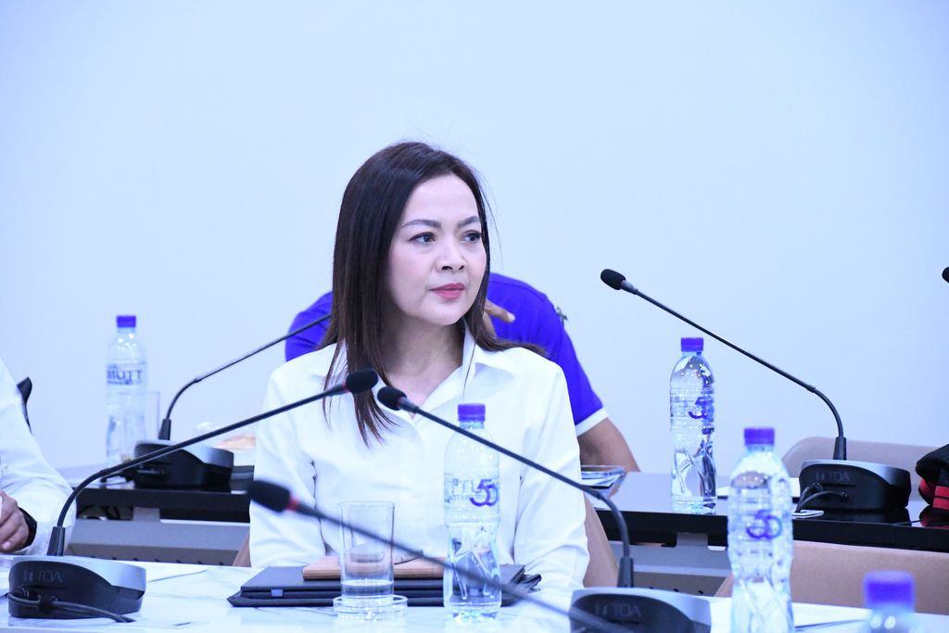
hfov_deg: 11.2
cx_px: 474
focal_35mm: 183
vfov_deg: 7.5
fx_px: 4824
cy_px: 316
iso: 11400
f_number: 5.6
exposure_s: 1/200
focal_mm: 122
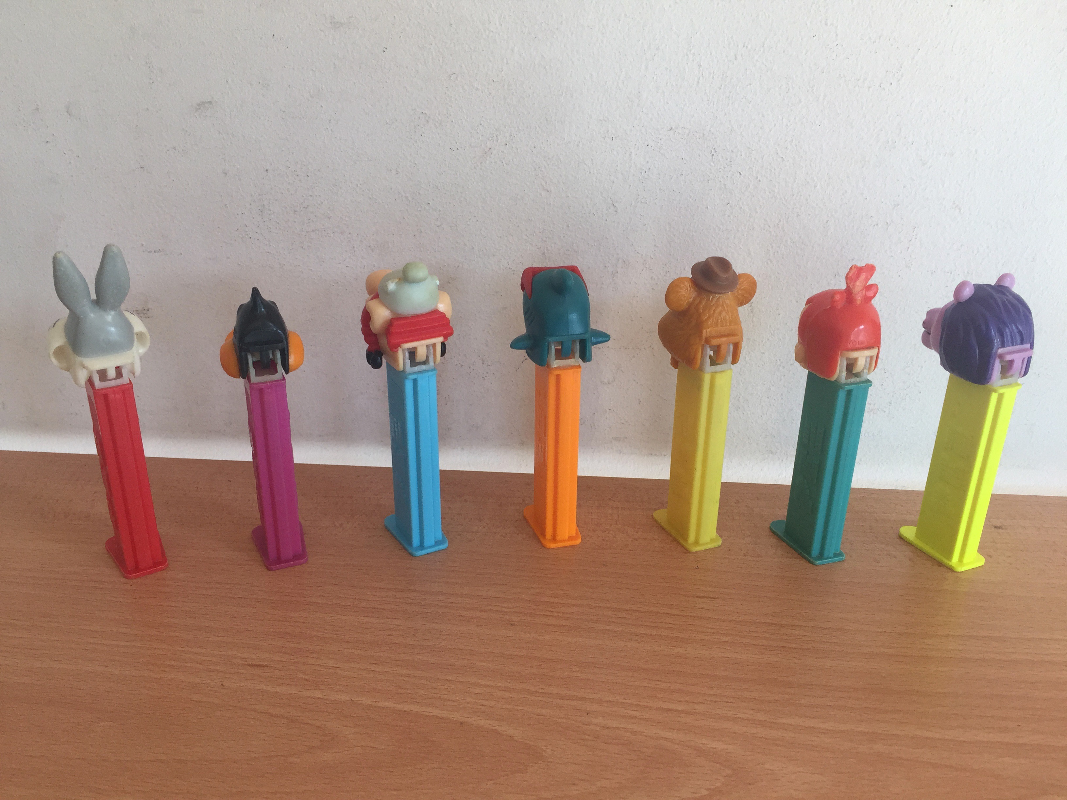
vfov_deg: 48.2
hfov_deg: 61.7
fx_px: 894
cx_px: 534
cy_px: 400
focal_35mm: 29
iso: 50
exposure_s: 1/100
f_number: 2.2
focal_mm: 4.15
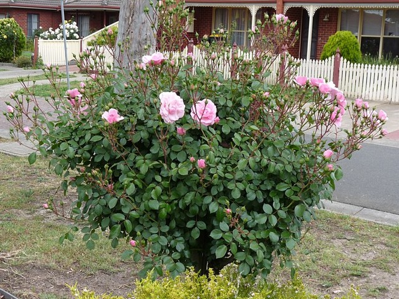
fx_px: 645
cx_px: 200
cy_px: 150
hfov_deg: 34.3
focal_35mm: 56
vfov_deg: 26.1
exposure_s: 1/160
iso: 100
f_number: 4
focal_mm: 7.1
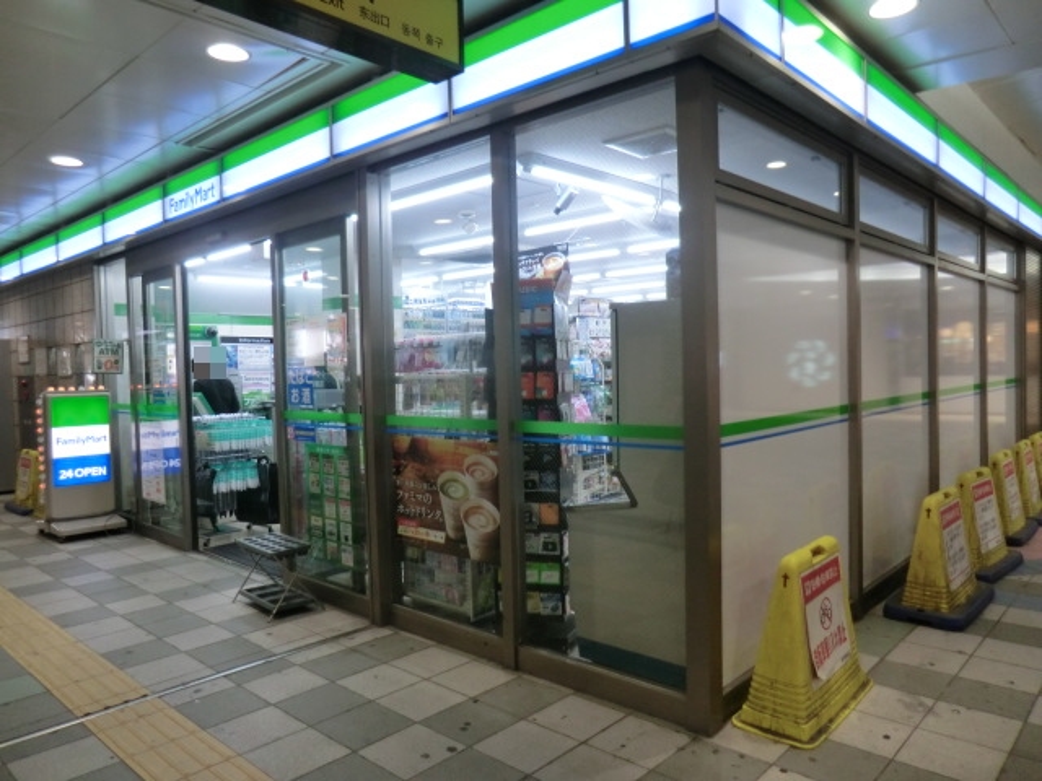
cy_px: 390
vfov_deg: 56.8
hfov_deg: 71.6
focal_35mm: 24
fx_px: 722
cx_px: 521
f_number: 3.2
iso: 160
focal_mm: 4.3
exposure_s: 1/60
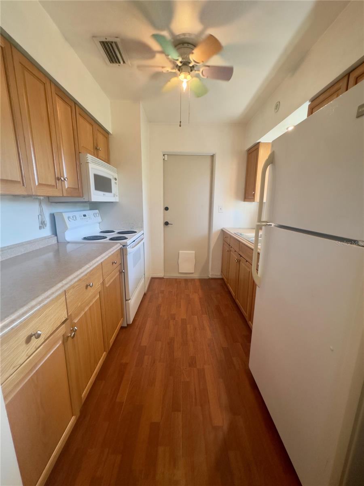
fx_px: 196
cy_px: 243
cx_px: 182
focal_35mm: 14
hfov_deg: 85.7
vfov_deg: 102.1
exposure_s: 1/60
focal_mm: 2.22
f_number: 2.2
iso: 200
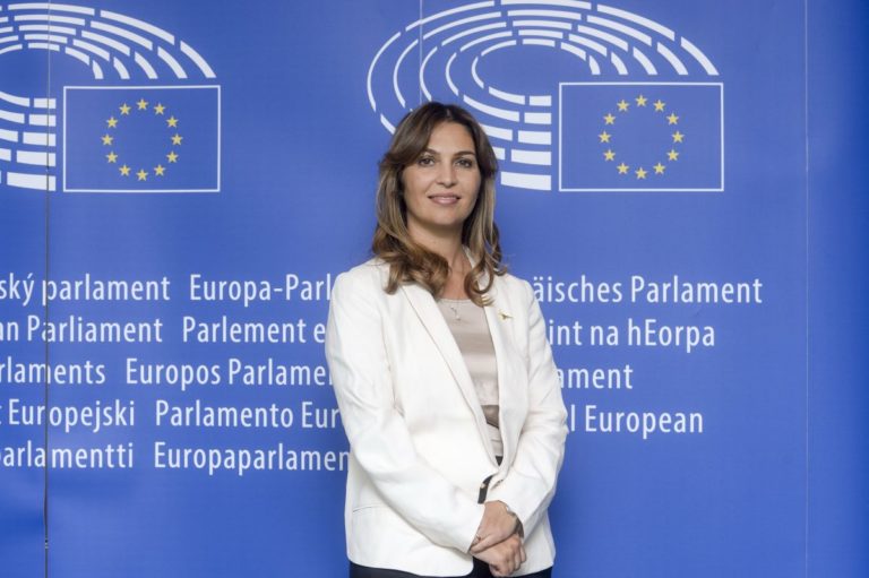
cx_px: 434
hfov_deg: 23.7
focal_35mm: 86
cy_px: 289
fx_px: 2075
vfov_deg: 15.9
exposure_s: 1/250
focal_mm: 86
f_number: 6.3
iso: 500
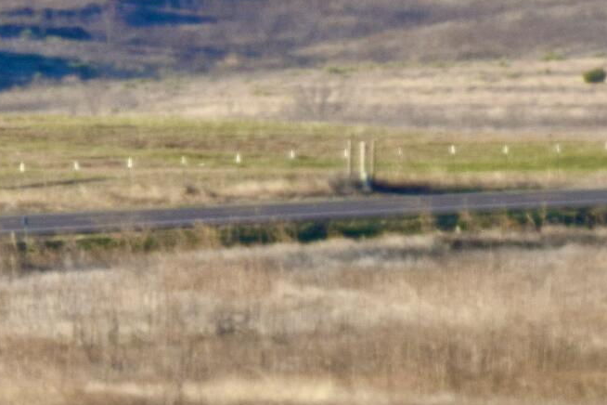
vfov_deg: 0.6
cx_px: -254
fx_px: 39418
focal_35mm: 2338
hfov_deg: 0.9
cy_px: 476
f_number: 8
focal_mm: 340
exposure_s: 1/500
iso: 280
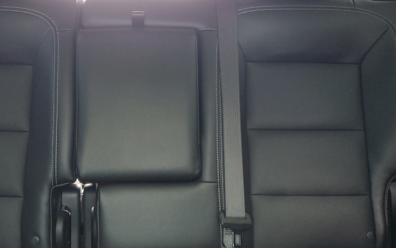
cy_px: 116
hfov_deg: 47.0
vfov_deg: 30.5
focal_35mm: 42
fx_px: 453
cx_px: 161
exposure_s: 1/60.2
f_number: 1.5
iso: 120
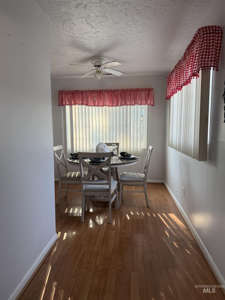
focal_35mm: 24
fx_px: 208
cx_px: 112
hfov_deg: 56.8
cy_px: 150
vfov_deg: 71.6
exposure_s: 1/119
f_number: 1.78
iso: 200
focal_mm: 6.76
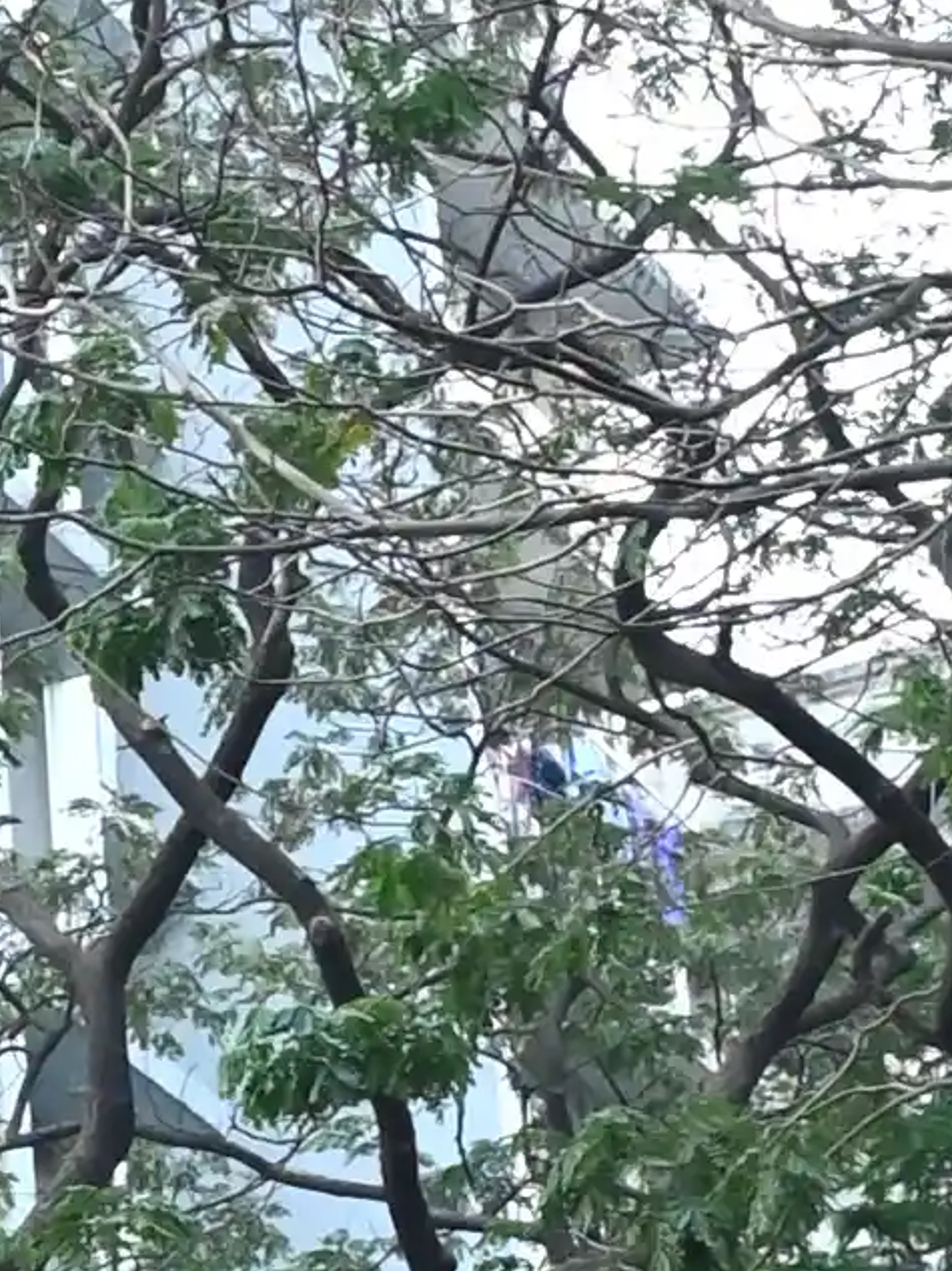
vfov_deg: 9.2
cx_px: -247
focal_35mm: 215
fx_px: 7889
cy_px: 1115
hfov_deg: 6.8
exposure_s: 1/125
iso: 2500
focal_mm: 24
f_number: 5.6
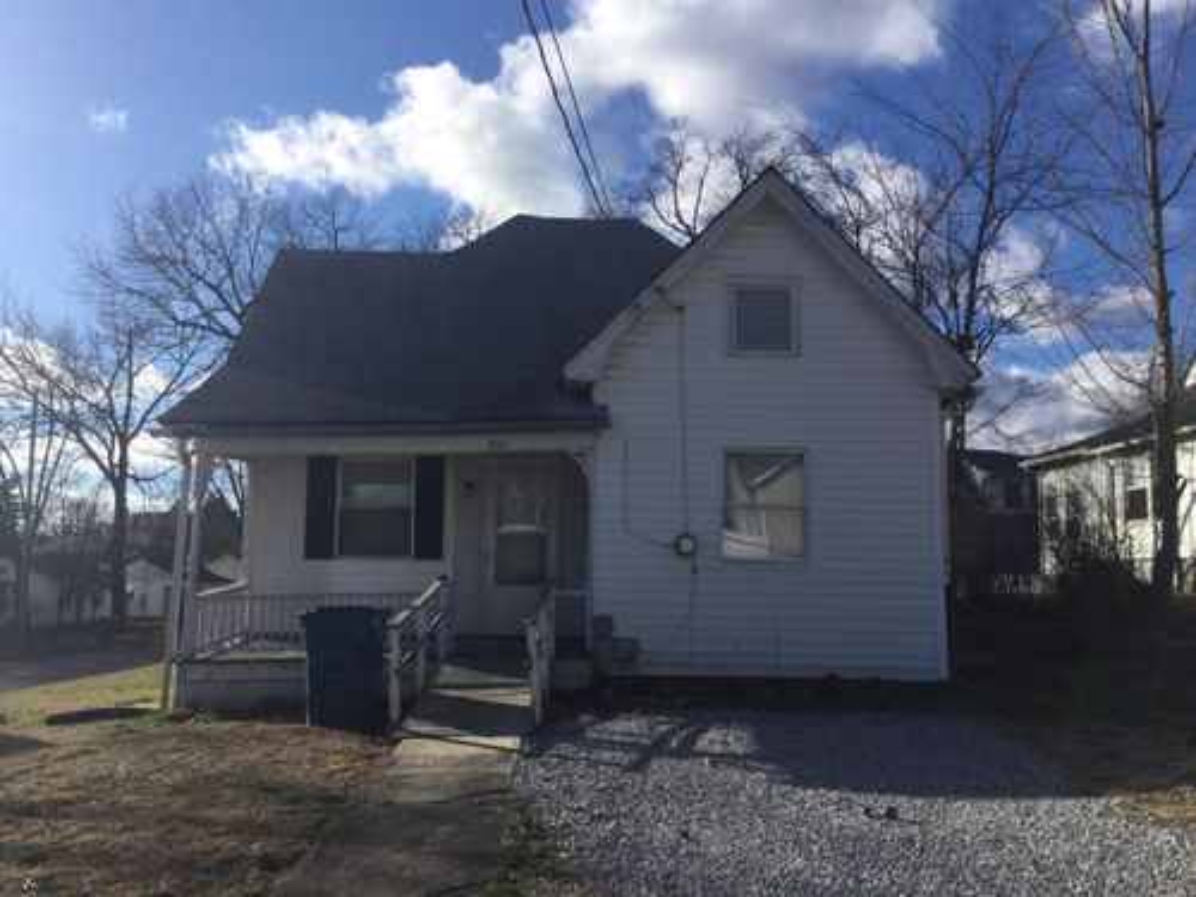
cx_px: 598
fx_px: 1071
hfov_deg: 58.4
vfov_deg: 45.4
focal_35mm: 31
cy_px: 448
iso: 25
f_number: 2.4
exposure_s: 1/1631
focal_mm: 3.3
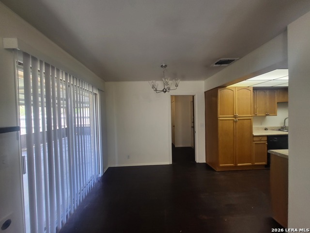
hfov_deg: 106.2
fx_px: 116
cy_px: 116
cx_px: 155
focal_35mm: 13
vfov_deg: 89.9
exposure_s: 1/60
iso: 125
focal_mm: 1.74
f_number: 2.2
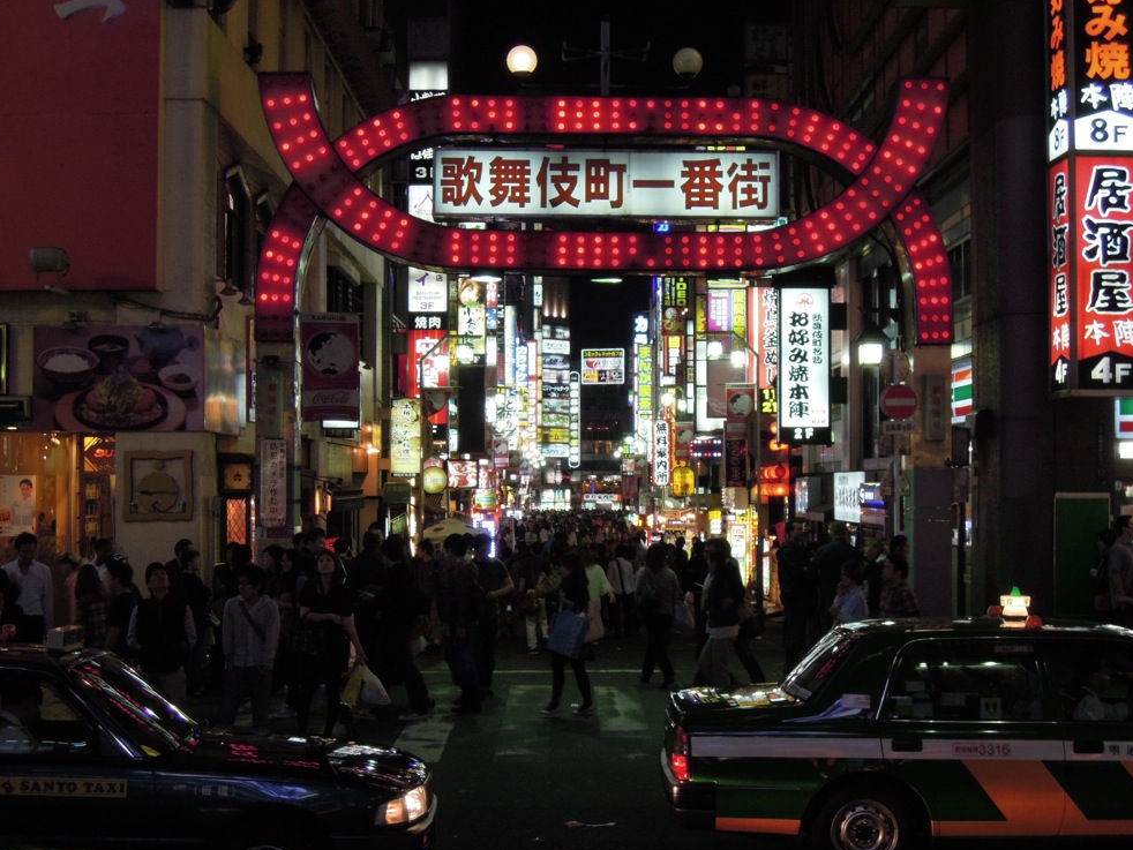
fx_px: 1833
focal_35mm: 56
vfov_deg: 26.1
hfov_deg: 34.3
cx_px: 558
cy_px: 430
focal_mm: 9.9
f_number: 4
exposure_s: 1/60
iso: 400
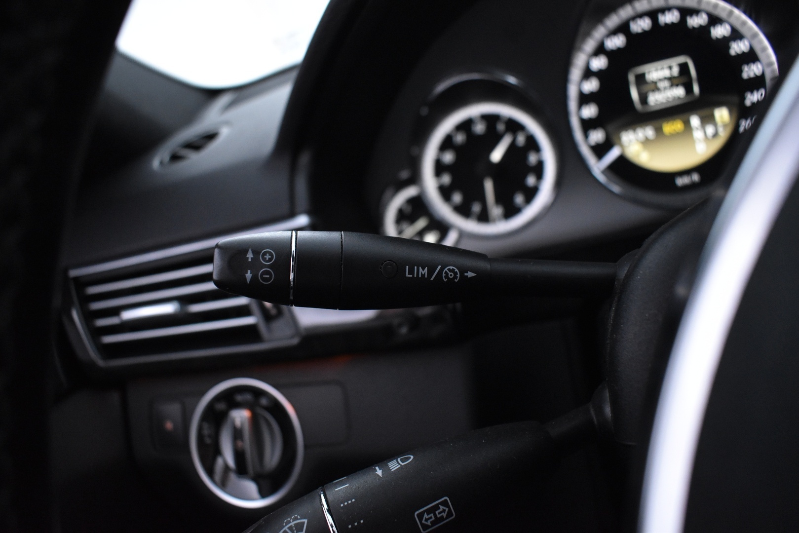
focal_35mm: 27
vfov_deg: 47.9
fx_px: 599
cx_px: 400
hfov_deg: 67.4
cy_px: 266
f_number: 3.5
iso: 3200
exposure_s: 1/80
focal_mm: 18
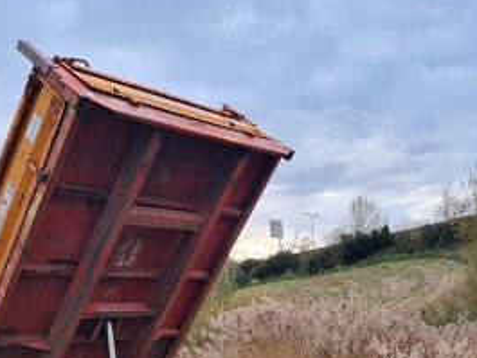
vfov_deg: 26.3
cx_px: 234
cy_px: 345
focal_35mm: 53
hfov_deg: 36.2
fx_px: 731
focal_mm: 5.4
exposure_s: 1/289
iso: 50
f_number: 1.8
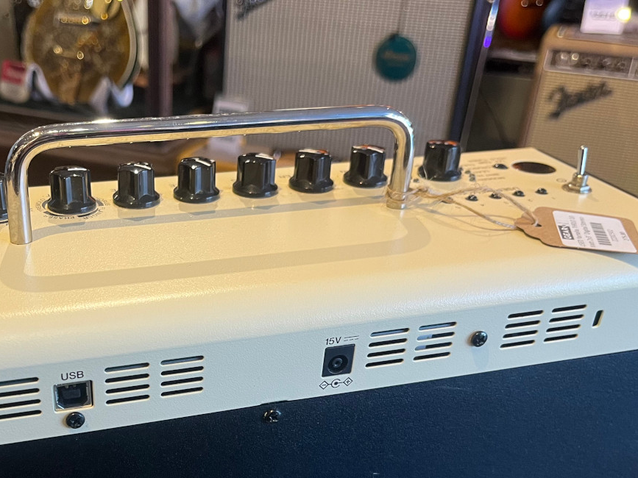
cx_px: 191
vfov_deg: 31.3
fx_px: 829
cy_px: 390
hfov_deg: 41.3
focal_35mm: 45
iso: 100
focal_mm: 5.1
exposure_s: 1/60
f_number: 1.6
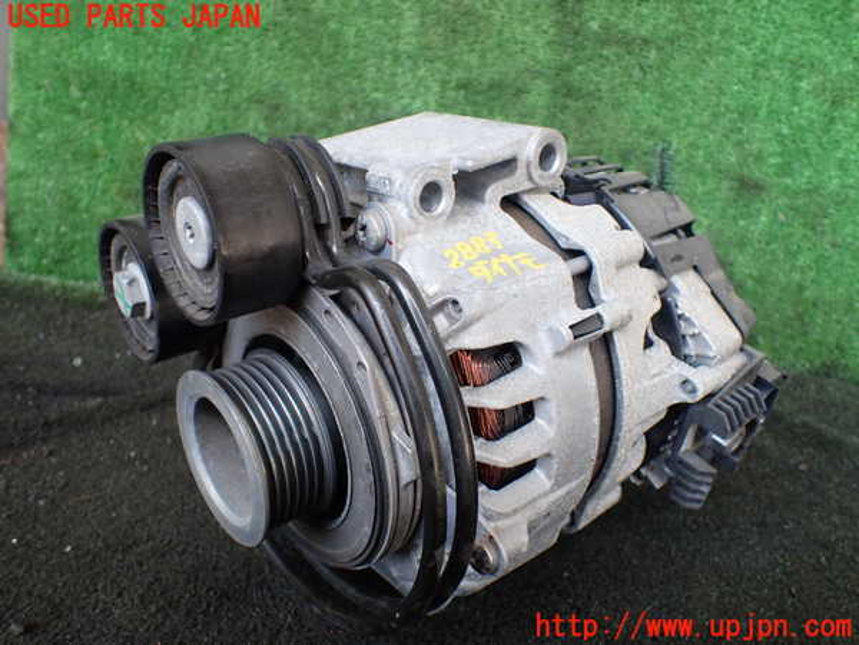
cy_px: 322
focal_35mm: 30
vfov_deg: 46.8
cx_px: 430
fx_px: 744
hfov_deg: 60.0
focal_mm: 5.4
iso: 200
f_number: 2.3
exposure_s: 1/125
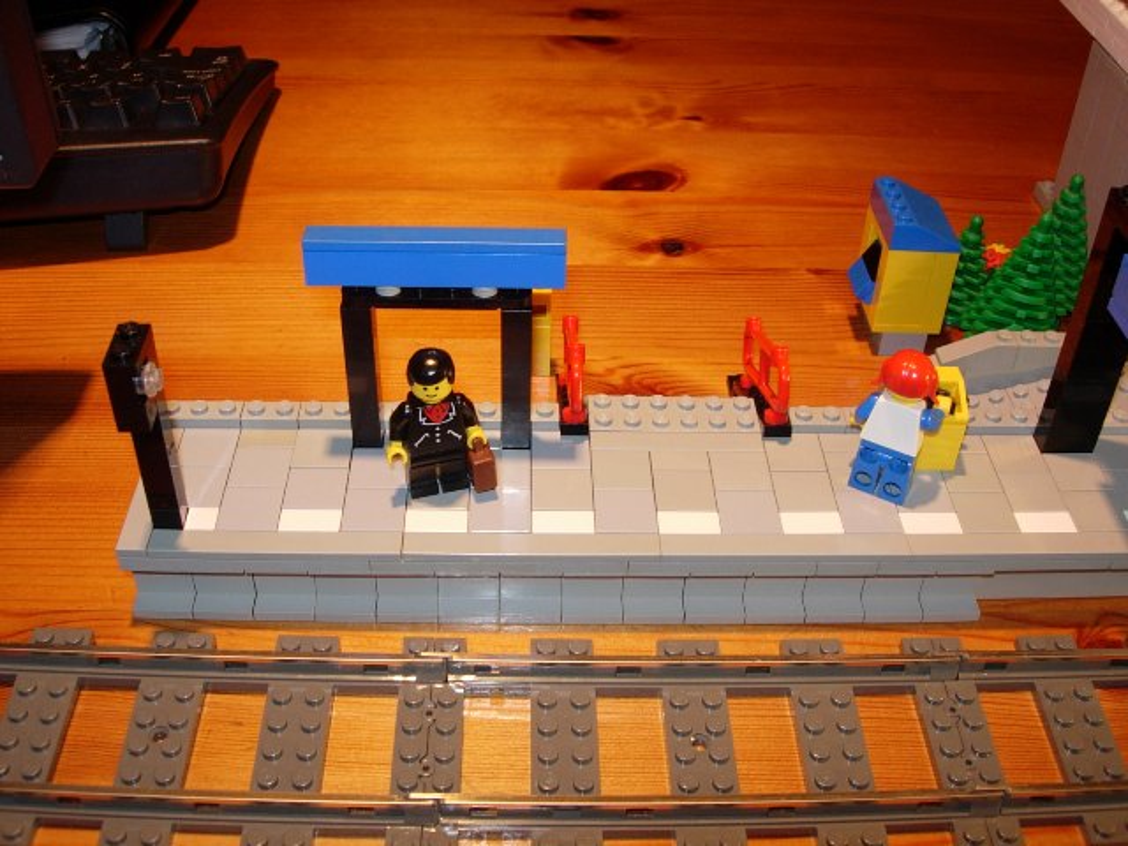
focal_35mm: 38
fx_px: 1238
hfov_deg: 49.0
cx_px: 564
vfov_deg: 37.7
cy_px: 423
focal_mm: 7.8
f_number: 4.8
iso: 79
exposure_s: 1/14.2
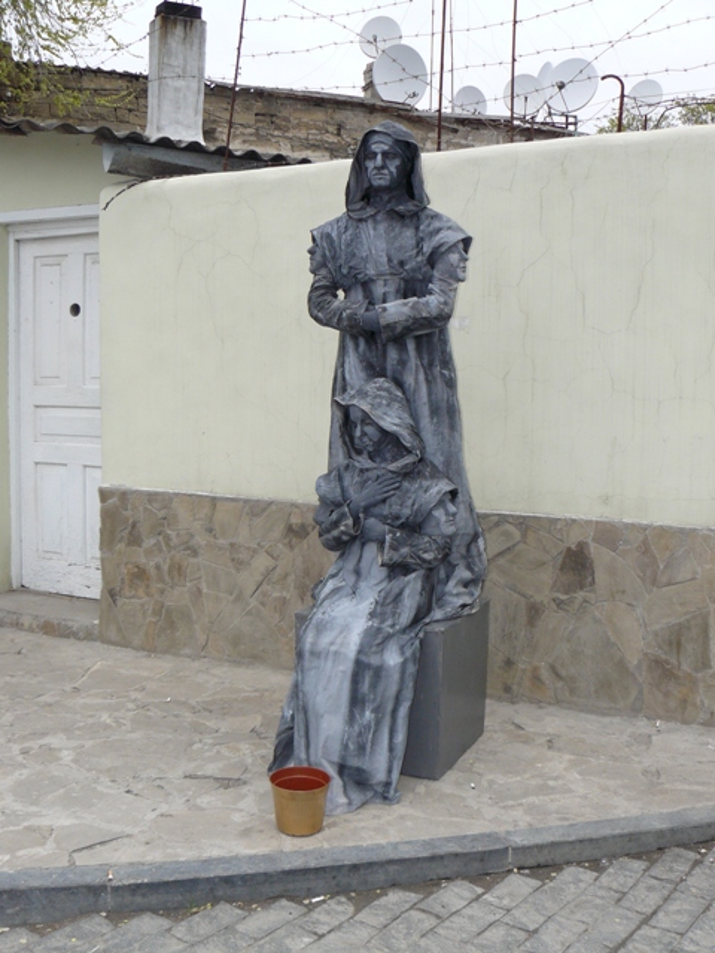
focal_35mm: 36
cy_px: 476
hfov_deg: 39.7
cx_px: 358
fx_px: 991
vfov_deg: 51.4
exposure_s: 1/160
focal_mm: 6
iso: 100
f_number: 4
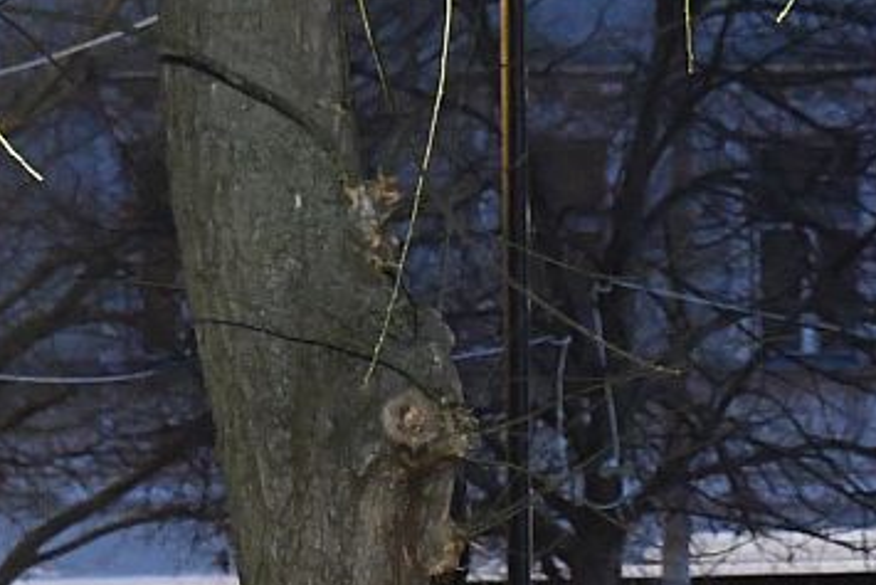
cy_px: 776
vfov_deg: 1.8
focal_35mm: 757
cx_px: 883
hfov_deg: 2.7
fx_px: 18427
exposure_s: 1/50
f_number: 5.3
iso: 5000
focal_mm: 112
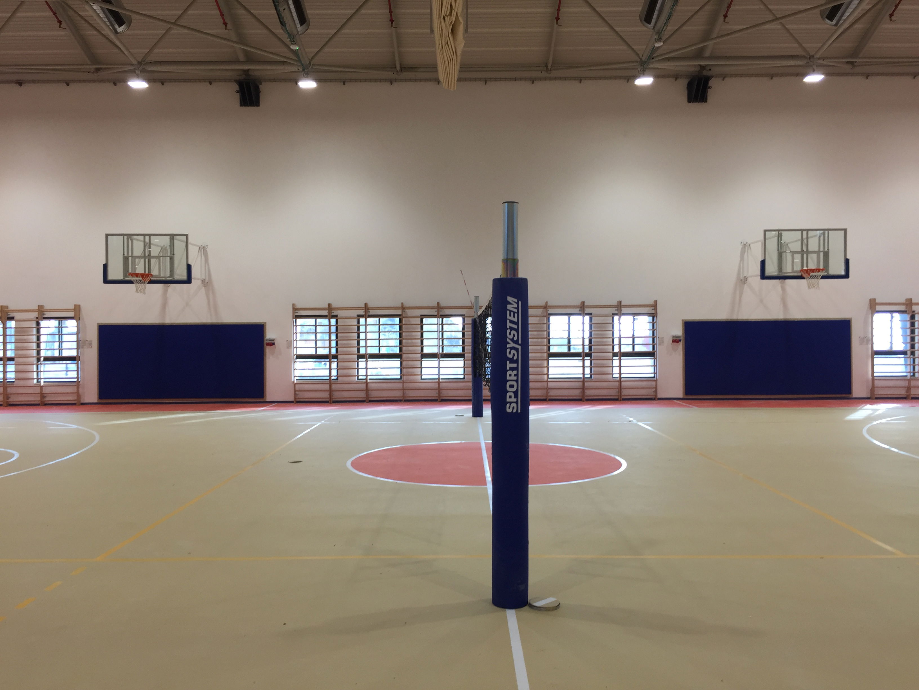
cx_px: 460
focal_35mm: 29
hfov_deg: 61.7
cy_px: 345
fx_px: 770
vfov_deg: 48.2
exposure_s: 1/50
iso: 32
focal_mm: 4.15
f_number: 2.2
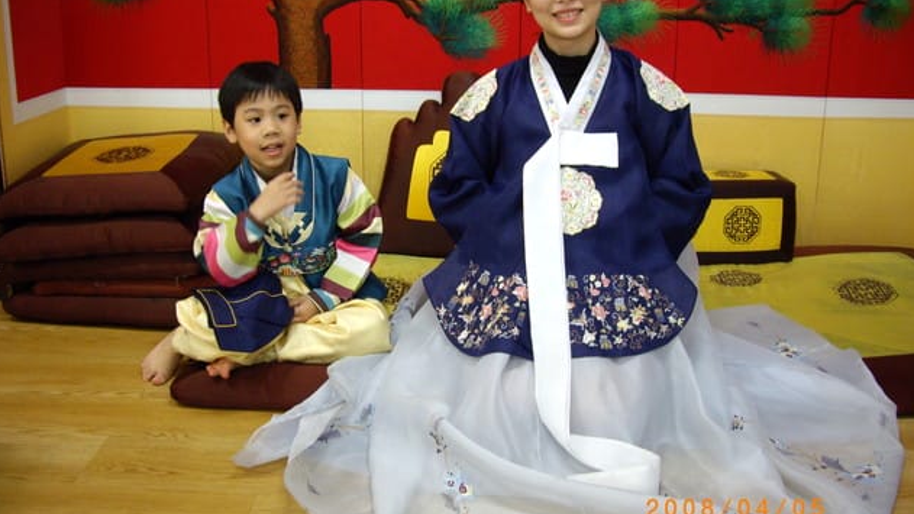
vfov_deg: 28.3
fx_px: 1018
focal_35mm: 42
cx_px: 456
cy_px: 240
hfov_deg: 48.4
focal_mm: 7.9
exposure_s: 1/25
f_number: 2.8
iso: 400
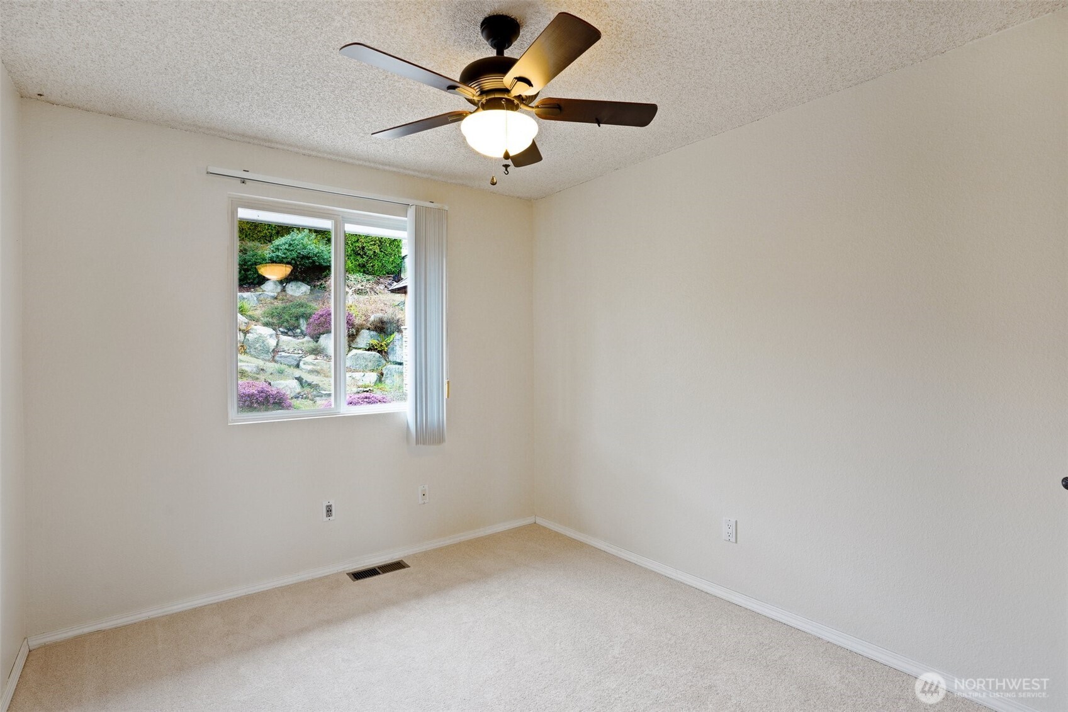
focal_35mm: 17
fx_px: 504
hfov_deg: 93.3
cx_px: 534
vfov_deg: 70.4
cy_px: 356
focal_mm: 17
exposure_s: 1/20
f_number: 8
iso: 400
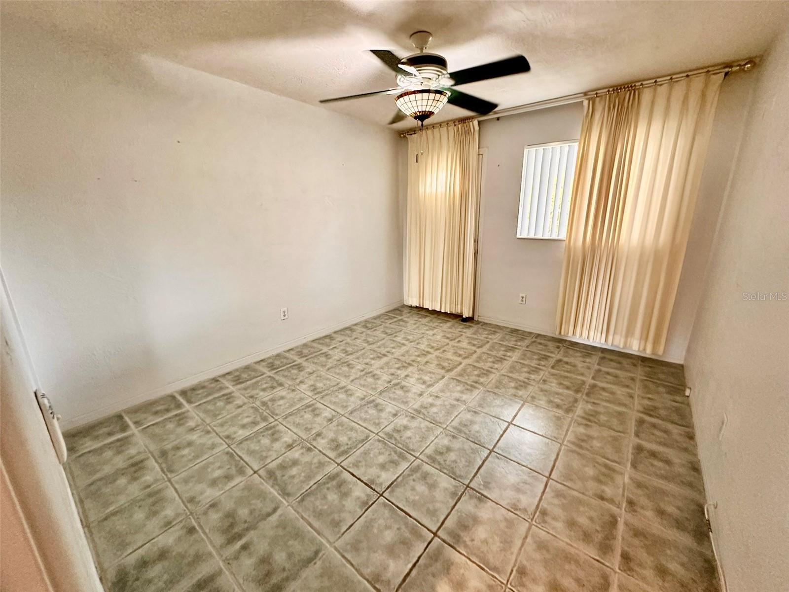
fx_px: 319
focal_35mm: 14
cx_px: 394
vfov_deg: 85.7
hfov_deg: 102.1
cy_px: 296
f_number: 2.2
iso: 500
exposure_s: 1/60
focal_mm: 2.22
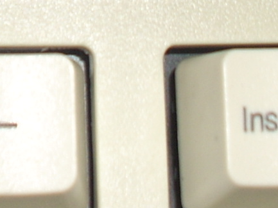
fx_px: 1406
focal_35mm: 175
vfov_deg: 8.1
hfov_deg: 11.1
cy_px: -195
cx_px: -49
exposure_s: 1/60
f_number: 5.6
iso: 64
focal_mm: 6.2
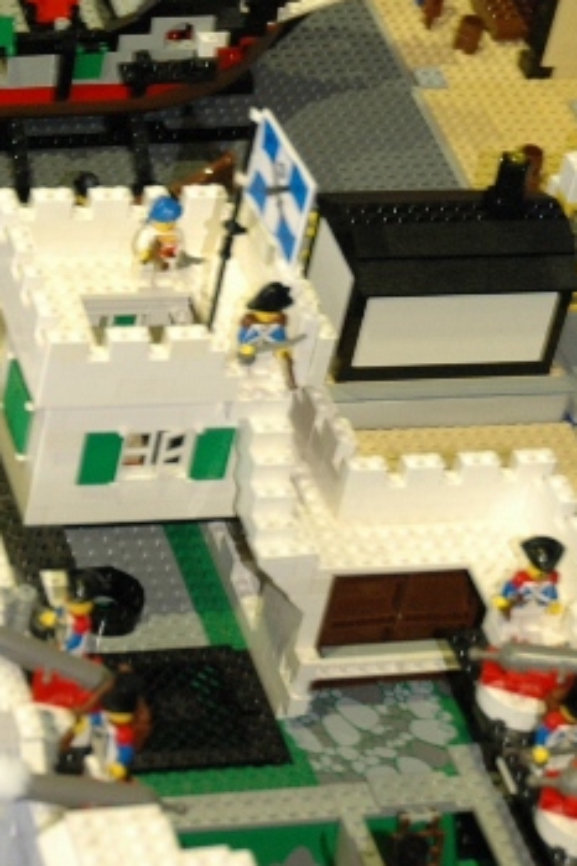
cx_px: -51
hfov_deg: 9.1
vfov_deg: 13.7
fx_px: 3585
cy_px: 129
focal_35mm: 149
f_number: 4.2
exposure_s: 1/15
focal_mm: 34
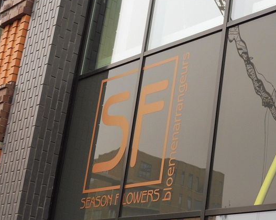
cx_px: 257
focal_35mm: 89
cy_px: 92
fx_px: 727
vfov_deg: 17.2
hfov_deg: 21.0
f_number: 4.2
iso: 200
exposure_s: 1/80
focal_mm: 8.5
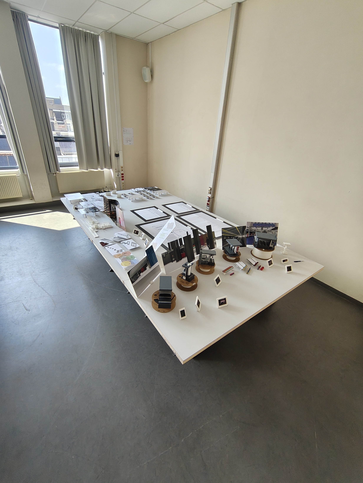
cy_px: 242
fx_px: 210
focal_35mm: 15
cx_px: 182
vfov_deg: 98.1
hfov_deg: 81.8
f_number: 2.2
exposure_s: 1/146
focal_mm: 1.64
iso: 50
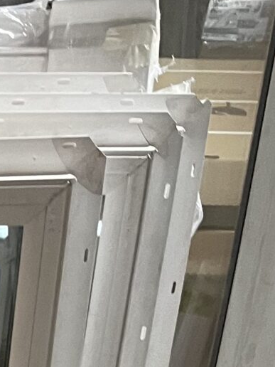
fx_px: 1366
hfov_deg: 10.0
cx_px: -395
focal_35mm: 129
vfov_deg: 12.3
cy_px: 861
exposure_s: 1/42
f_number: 1.6
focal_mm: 5.1
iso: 250
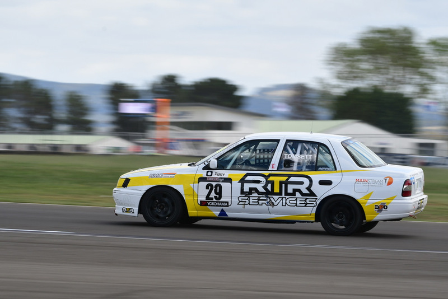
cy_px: 150
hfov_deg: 6.9
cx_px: 224
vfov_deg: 4.6
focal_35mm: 300
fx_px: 3734
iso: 125
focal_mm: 200
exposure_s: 1/160
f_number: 10
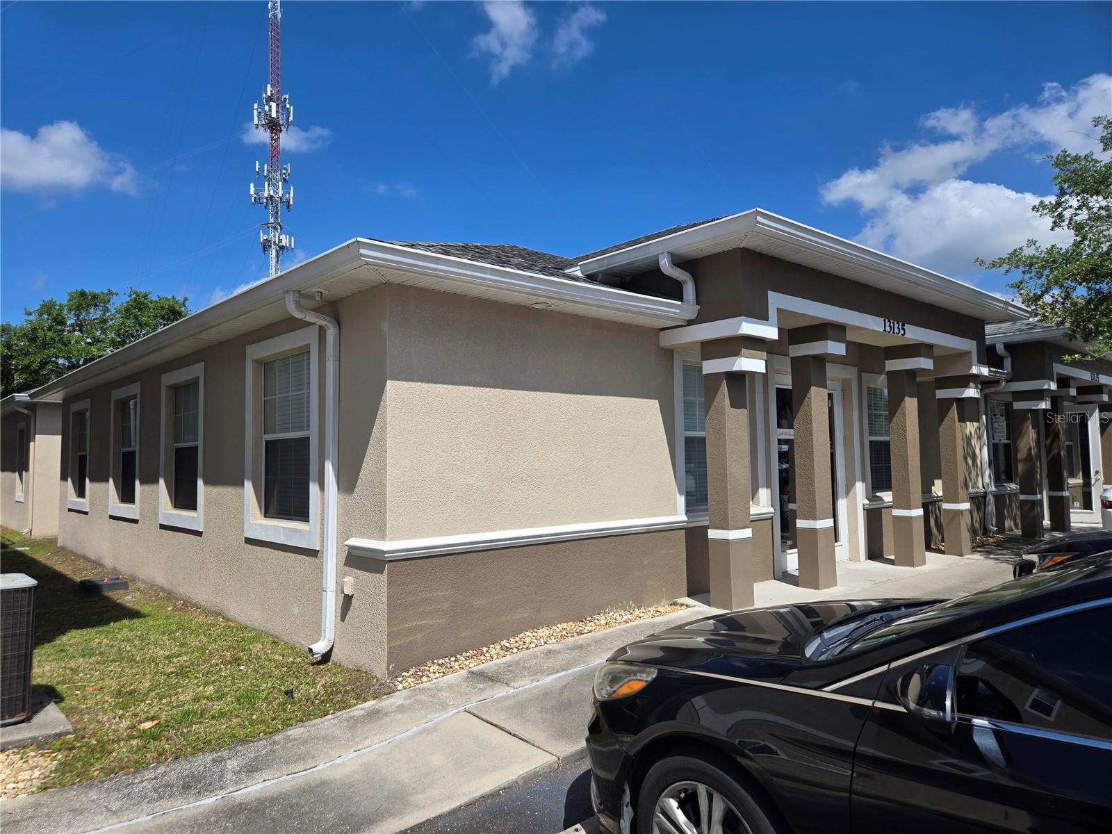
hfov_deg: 73.9
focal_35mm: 23
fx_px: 739
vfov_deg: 58.9
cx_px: 556
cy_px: 417
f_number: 1.8
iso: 25
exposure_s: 1/2404
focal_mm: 5.4
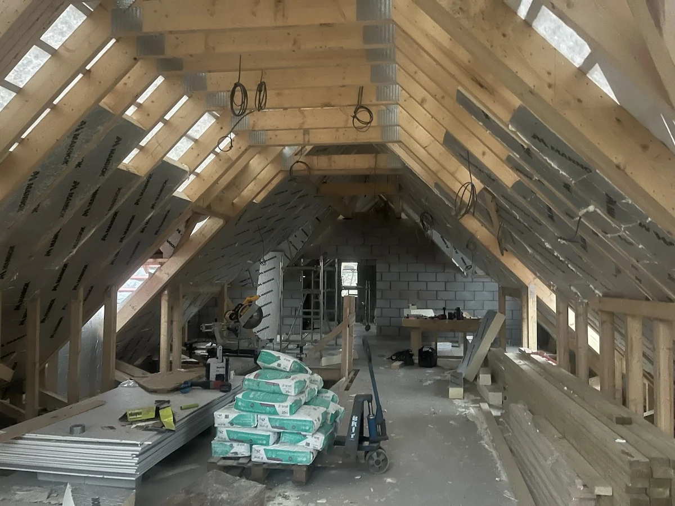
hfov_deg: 67.3
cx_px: 338
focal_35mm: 26
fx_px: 507
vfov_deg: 53.1
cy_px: 253
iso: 640
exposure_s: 1/17
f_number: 1.6
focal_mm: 5.1
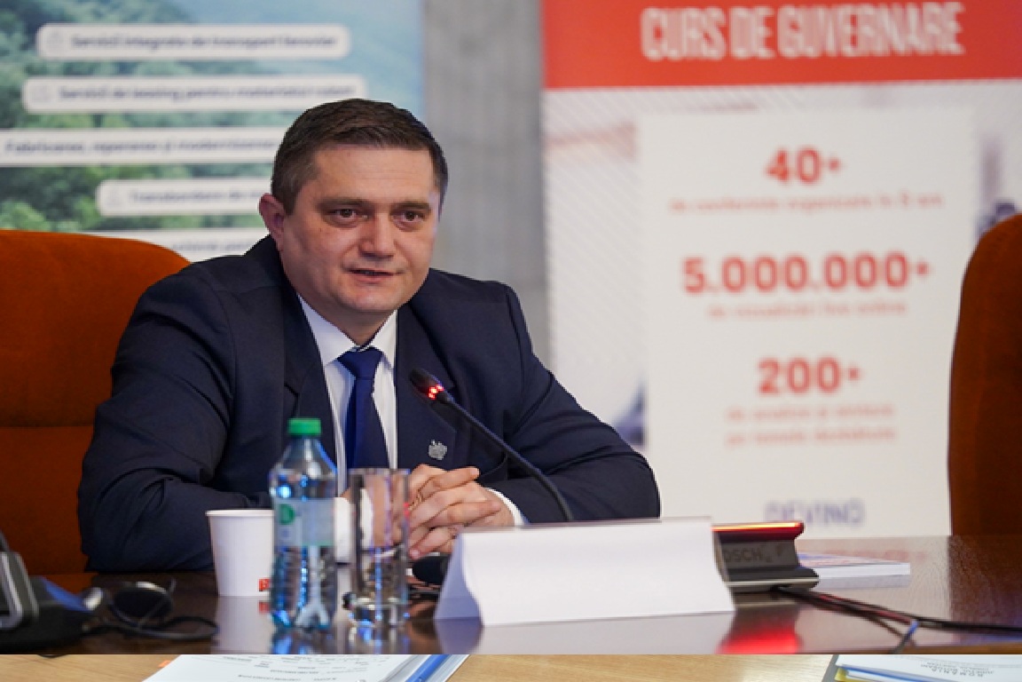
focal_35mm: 45
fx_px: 1277
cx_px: 511
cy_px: 341
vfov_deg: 29.9
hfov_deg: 43.6
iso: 800
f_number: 5
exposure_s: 1/100
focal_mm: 30
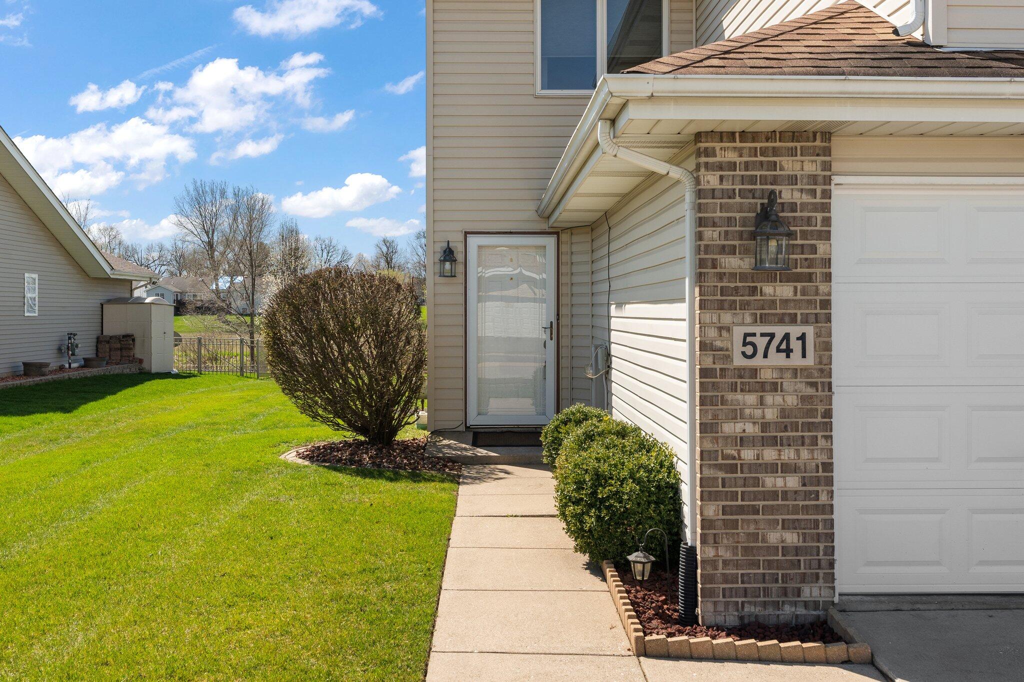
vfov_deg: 36.9
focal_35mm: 36
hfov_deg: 53.1
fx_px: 1024
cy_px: 341
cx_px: 512
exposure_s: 1/125
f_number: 8
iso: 320
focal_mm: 24
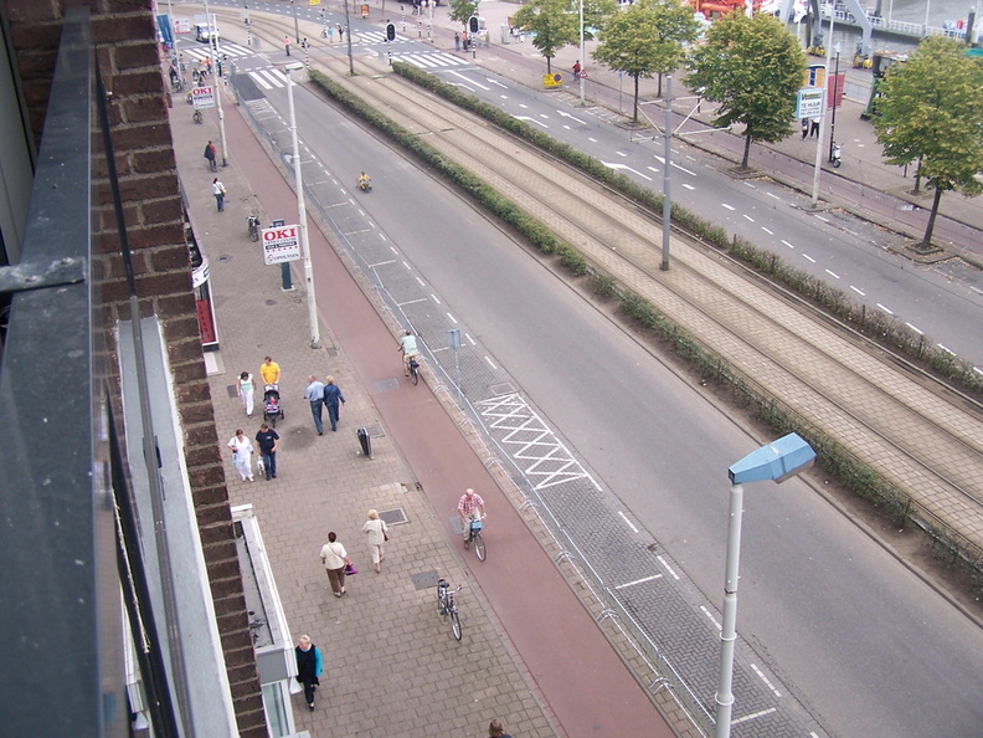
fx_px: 1079
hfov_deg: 49.0
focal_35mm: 38
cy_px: 369
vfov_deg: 37.7
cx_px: 492
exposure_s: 1/180
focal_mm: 6.3
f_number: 2.8
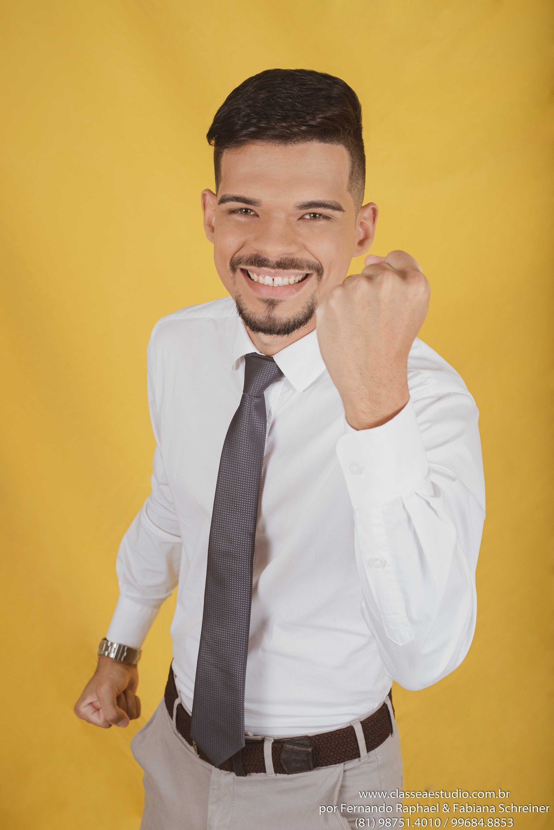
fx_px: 1153
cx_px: 277
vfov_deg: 39.6
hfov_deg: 27.0
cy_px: 415
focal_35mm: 50
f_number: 8
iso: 50
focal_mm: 50
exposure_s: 1/200
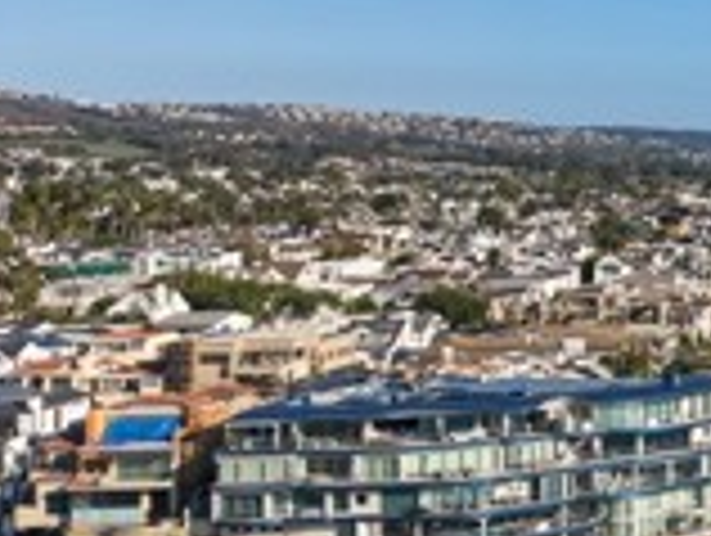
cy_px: 176
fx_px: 1995
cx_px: 1408
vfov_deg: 15.3
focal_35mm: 97
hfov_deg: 16.0
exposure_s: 1/400
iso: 100
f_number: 1.8
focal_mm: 8.67
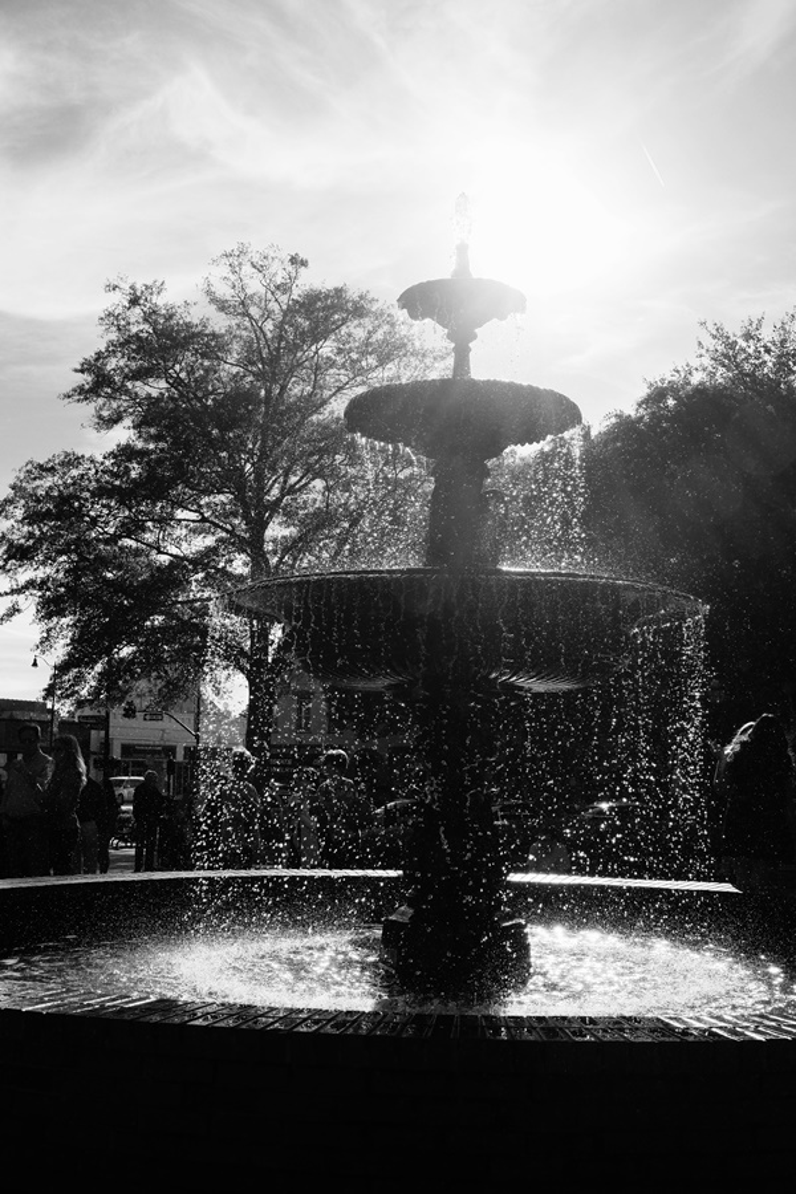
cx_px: 398
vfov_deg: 47.4
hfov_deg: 32.6
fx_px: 1360
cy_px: 597
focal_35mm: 41
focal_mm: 27
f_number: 6.4
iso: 800
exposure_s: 1/2400
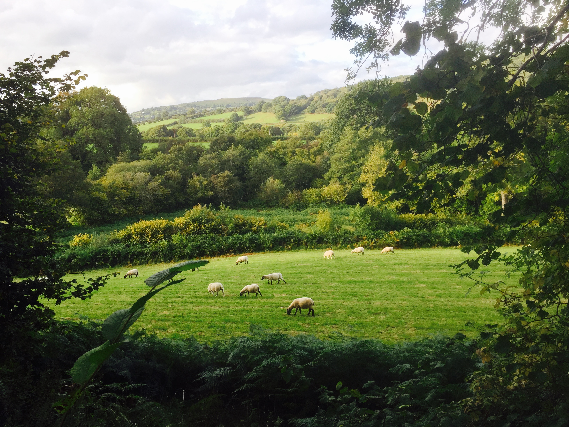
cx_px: 284
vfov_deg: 48.2
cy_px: 214
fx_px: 477
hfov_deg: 61.7
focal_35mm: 29
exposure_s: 1/297
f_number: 2.2
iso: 32
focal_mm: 4.15
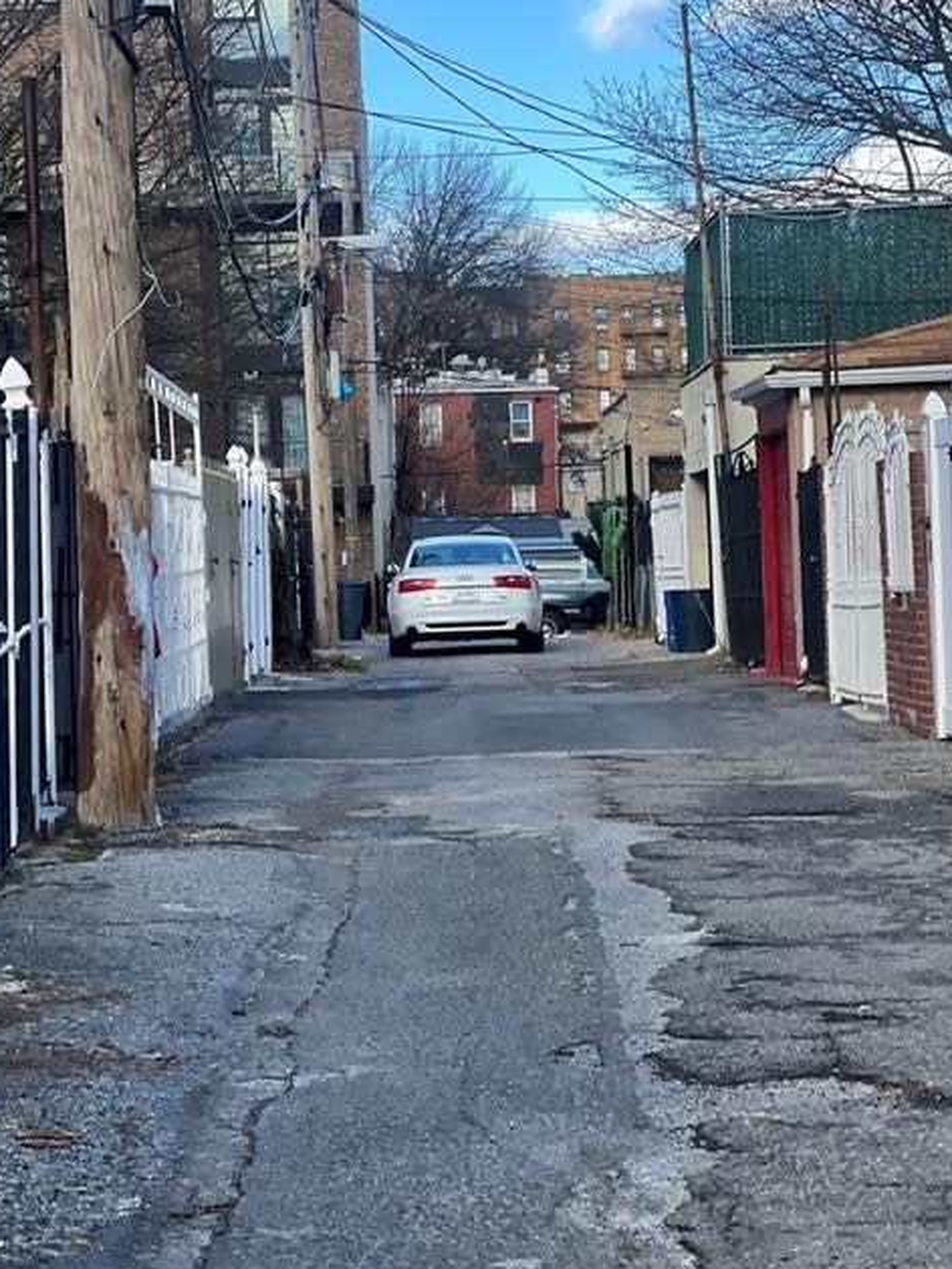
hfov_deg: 15.7
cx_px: 426
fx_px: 3446
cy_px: 613
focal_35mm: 94
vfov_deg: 20.9
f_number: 2.8
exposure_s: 1/194
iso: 25
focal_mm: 9
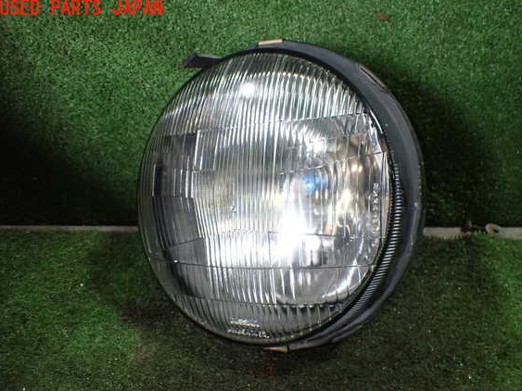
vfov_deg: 44.1
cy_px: 206
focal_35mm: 32
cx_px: 273
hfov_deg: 56.8
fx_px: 482
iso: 500
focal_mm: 5.4
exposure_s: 1/125
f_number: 2.3
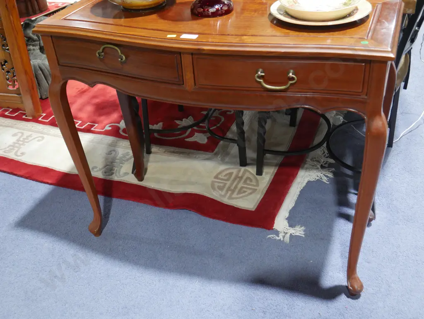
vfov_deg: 36.0
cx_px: 212
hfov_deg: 46.8
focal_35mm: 40
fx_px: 490
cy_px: 160
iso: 1600
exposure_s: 1/60
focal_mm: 20
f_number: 4.4
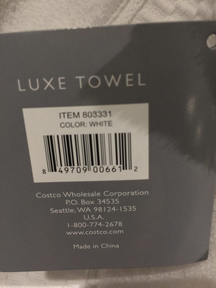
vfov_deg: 61.7
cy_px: 144
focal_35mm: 29
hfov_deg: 48.2
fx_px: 241
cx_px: 108
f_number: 2.2
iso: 100
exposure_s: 1/30
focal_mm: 4.15
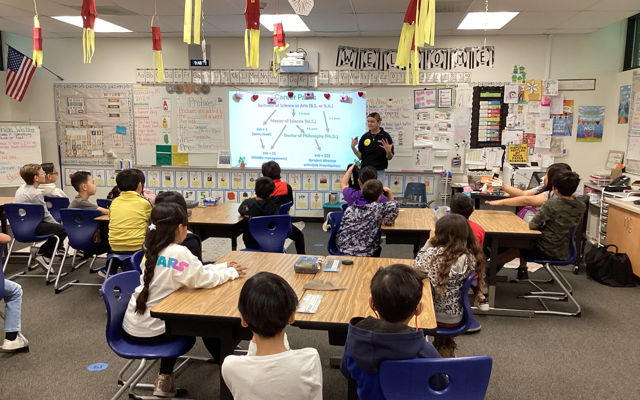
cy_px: 223
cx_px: 320
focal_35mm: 33
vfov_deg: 38.3
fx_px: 576
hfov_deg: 58.1
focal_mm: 3.3
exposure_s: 1/60
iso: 125
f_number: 2.4
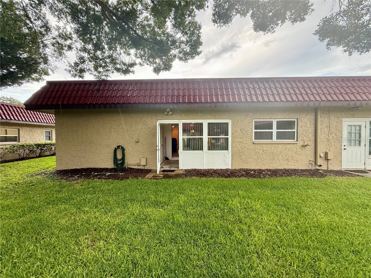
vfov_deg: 85.7
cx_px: 186
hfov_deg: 102.1
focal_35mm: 14
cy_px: 139
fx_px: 150
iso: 100
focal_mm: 2.22
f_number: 2.2
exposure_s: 1/99
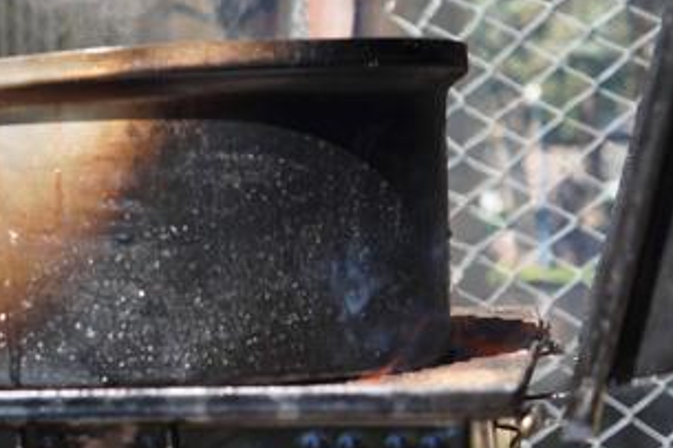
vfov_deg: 14.2
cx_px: -135
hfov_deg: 19.9
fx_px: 1794
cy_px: 212
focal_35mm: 96
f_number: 4.5
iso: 100
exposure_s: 1/250
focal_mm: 39
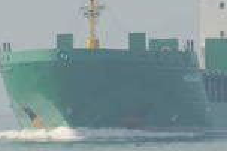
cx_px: 130
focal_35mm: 1385
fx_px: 8724
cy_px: -25
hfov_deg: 1.5
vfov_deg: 1.0
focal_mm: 200
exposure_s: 1/320
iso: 100
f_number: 8
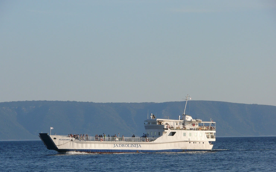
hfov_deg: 9.0
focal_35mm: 233
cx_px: 138
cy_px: 102
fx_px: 1752
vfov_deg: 5.6
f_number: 6.3
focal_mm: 46.3
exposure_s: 1/400
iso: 100
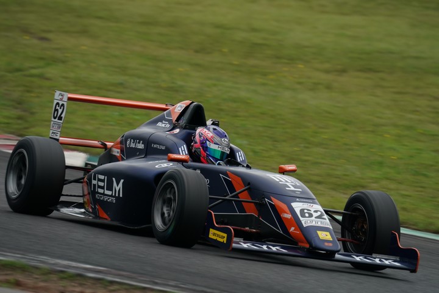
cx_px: 220
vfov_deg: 2.3
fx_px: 7316
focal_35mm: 600
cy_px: 146
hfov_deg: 3.4
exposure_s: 1/400
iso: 800
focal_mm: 600
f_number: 10
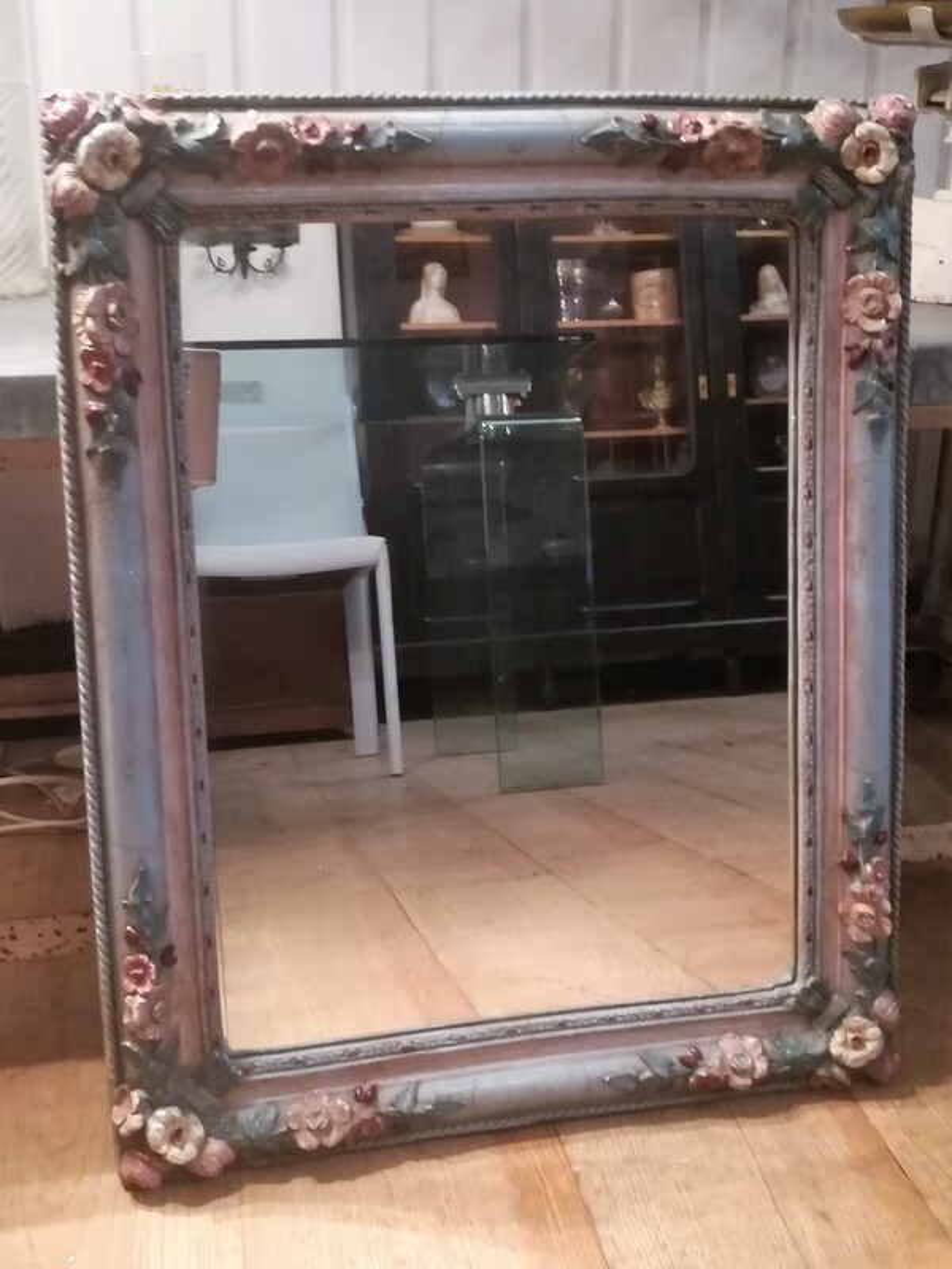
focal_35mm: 33
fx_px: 1210
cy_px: 634
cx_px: 476
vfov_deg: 55.4
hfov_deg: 42.9
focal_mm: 3.83
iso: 640
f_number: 2.2
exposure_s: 1/20
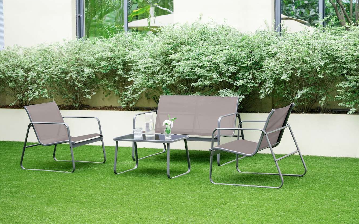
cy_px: 113
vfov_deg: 18.1
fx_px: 704
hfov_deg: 28.6
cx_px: 178
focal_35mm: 72
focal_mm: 70
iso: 200
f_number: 7.1
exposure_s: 1/100
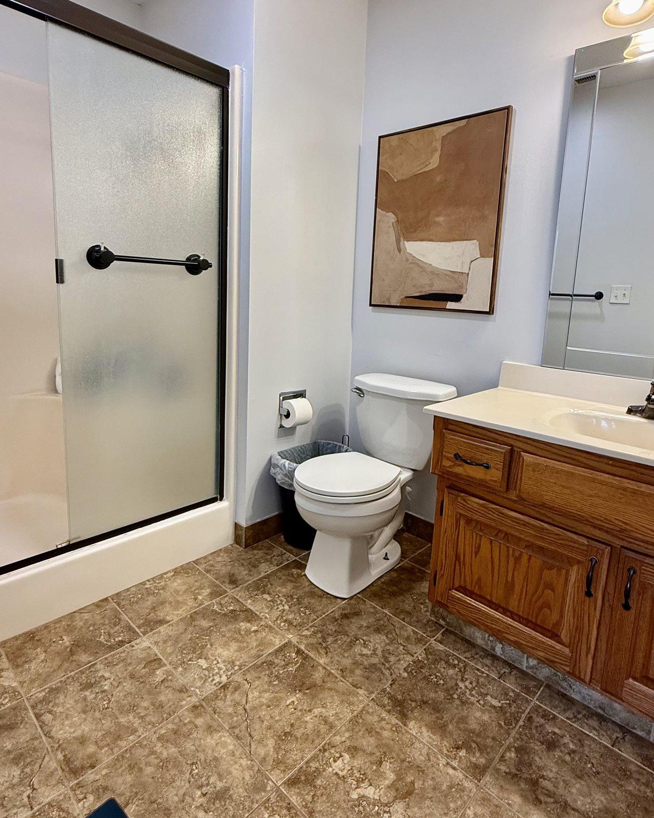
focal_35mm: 20
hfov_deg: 68.1
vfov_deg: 80.2
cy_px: 369
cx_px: 332
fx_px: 484
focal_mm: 2.22
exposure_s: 1/120
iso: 200
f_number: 2.2
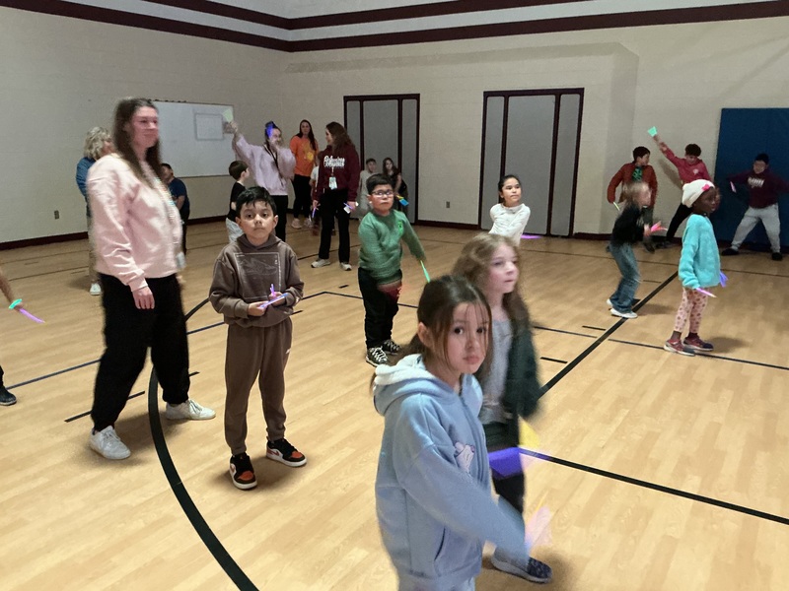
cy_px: 296
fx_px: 661
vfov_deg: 48.2
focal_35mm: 29
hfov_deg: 61.7
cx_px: 394
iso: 500
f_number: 1.8
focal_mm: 3
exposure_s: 1/24
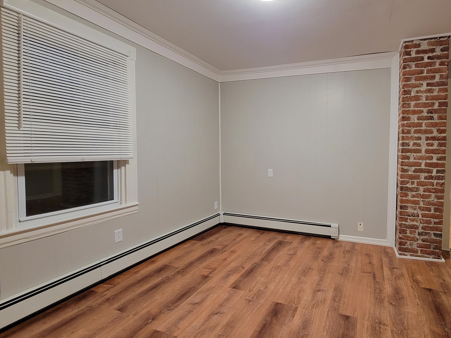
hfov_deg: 88.6
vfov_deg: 74.7
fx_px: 221
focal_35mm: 17
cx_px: 290
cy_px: 164
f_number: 2.2
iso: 400
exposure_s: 1/30
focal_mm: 2.2
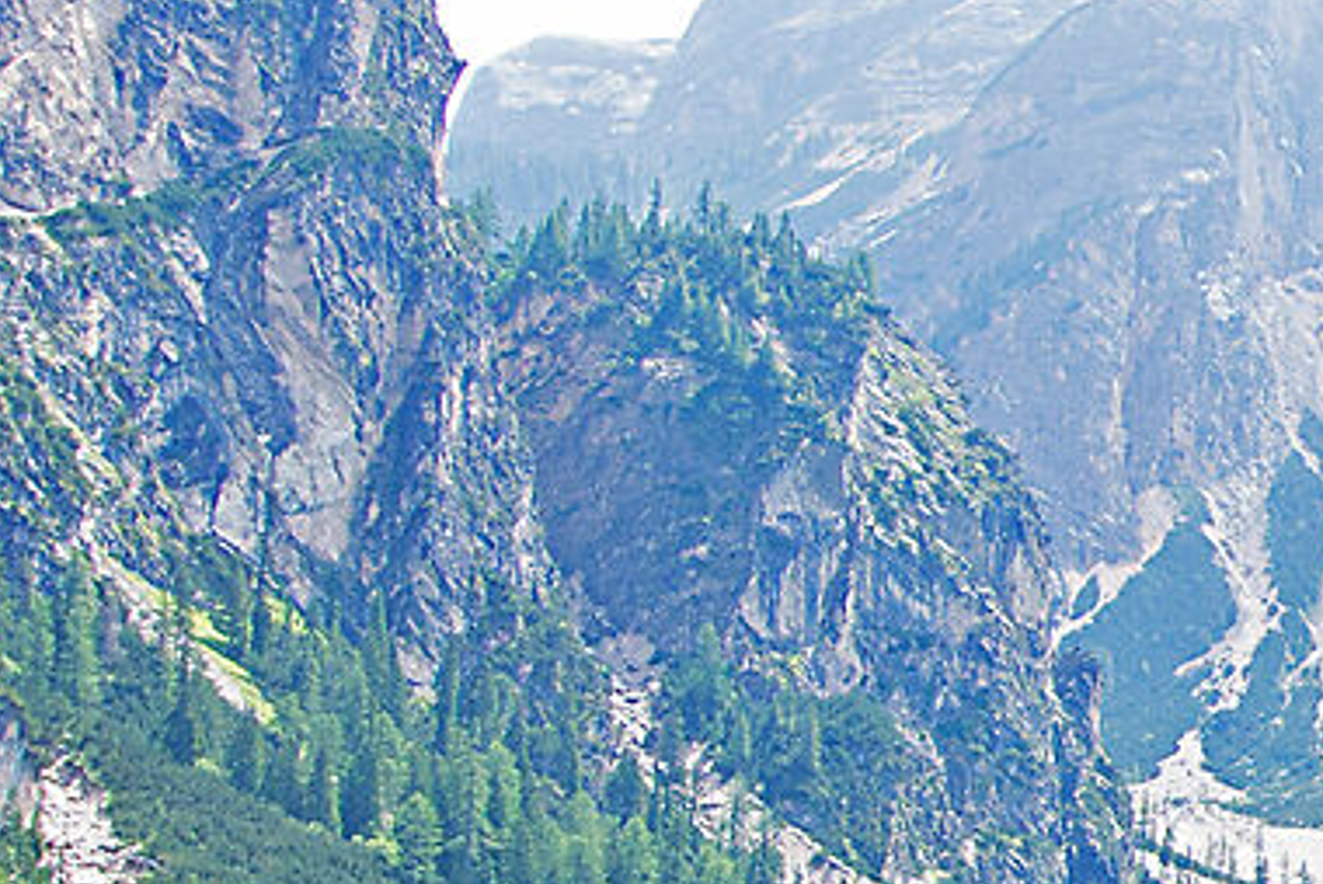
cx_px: 2761
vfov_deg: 13.5
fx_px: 3714
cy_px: 766
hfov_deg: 15.5
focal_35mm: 101
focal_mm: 16
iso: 640
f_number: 10
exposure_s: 1/400
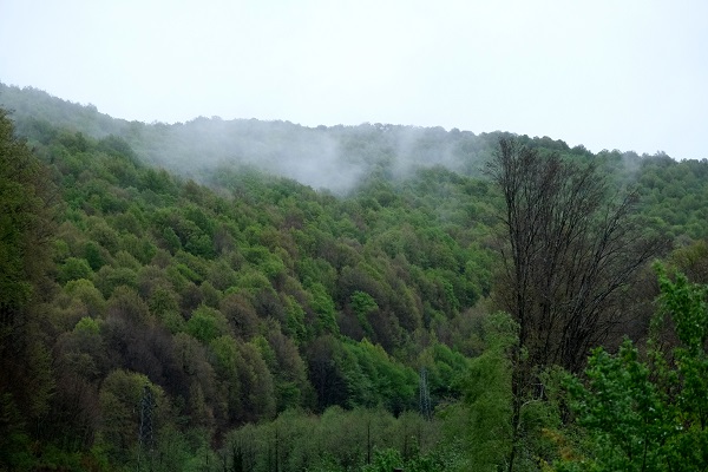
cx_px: 354
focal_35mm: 120
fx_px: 2360
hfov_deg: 17.1
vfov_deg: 11.4
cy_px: 236
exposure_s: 1/1600
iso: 2500
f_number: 4
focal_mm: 80
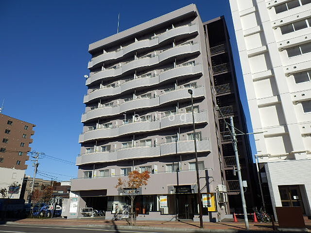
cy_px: 116
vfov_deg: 56.8
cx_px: 156
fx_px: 216
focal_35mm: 24
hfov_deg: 71.6
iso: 80
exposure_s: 1/250
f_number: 7.9
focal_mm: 4.2
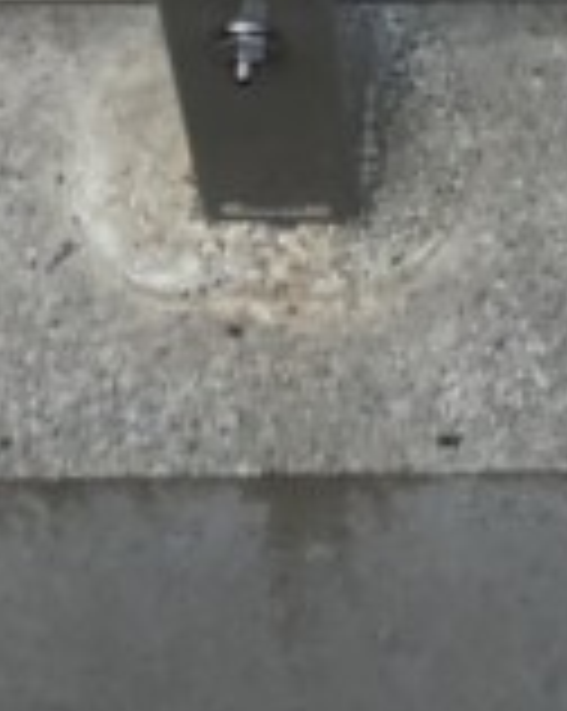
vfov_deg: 8.8
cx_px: 810
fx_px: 3888
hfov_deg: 8.2
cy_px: -1352
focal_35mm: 185
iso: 20
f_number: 1.8
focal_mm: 3.99
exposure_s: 1/1656
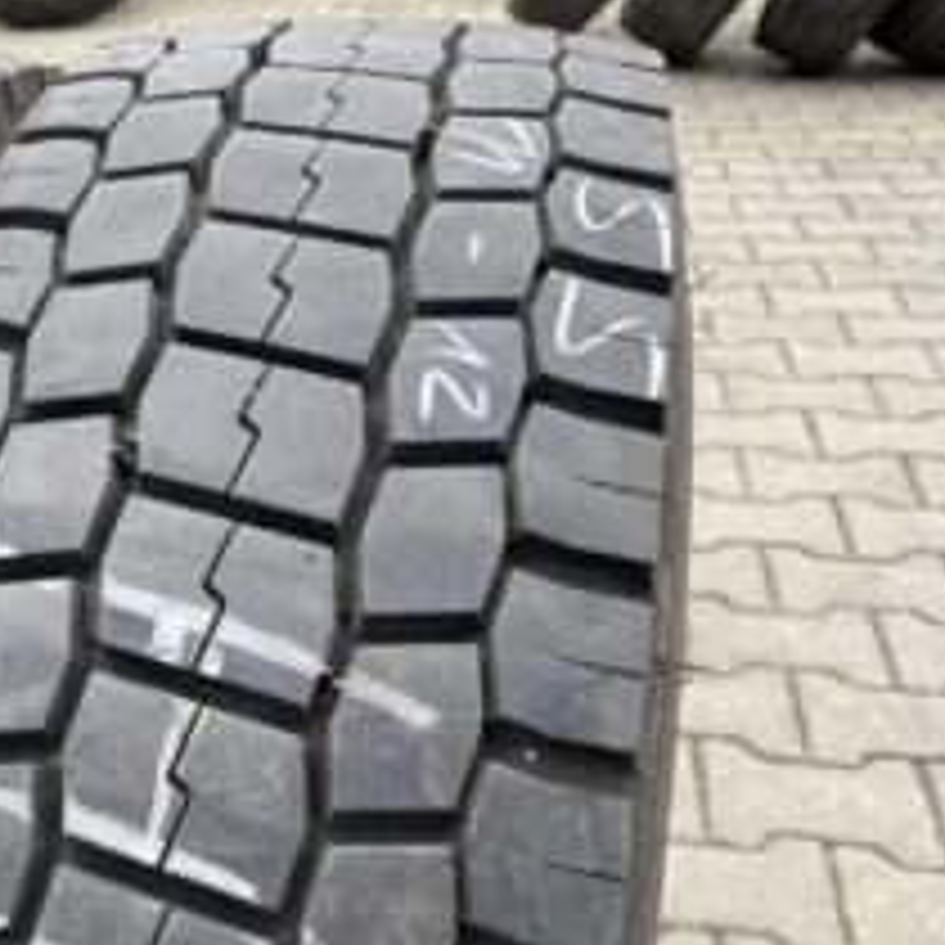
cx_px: 76
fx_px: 1452
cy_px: 668
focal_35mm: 47
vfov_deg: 35.5
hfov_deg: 33.9
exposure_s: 1/122
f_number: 1.8
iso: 50
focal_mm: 4.25
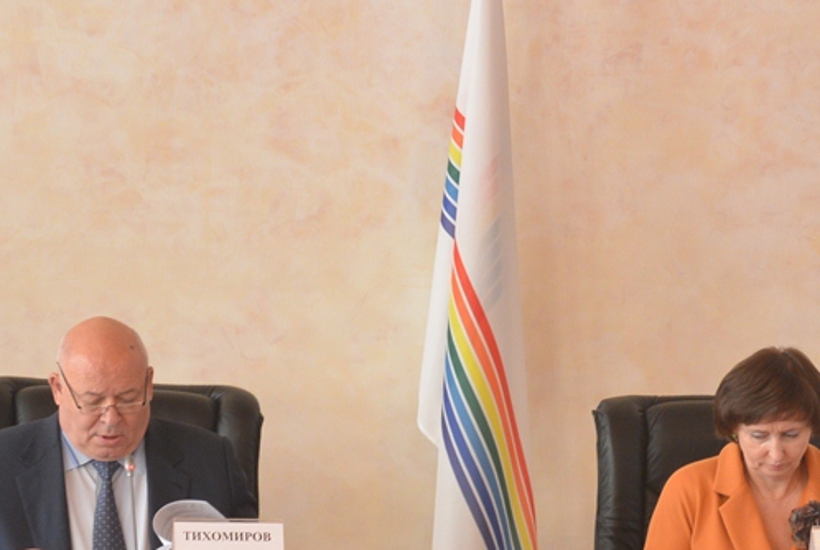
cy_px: 408
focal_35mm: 321
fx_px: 7325
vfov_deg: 4.3
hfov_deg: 6.4
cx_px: 463
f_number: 4.8
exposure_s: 1/60
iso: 500
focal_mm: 74.3
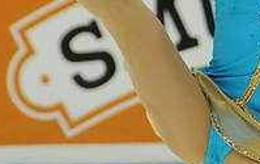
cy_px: 33
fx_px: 8700
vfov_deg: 1.1
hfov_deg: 1.7
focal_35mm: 1226
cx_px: 235
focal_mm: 200
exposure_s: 1/800
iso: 3200
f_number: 5.6
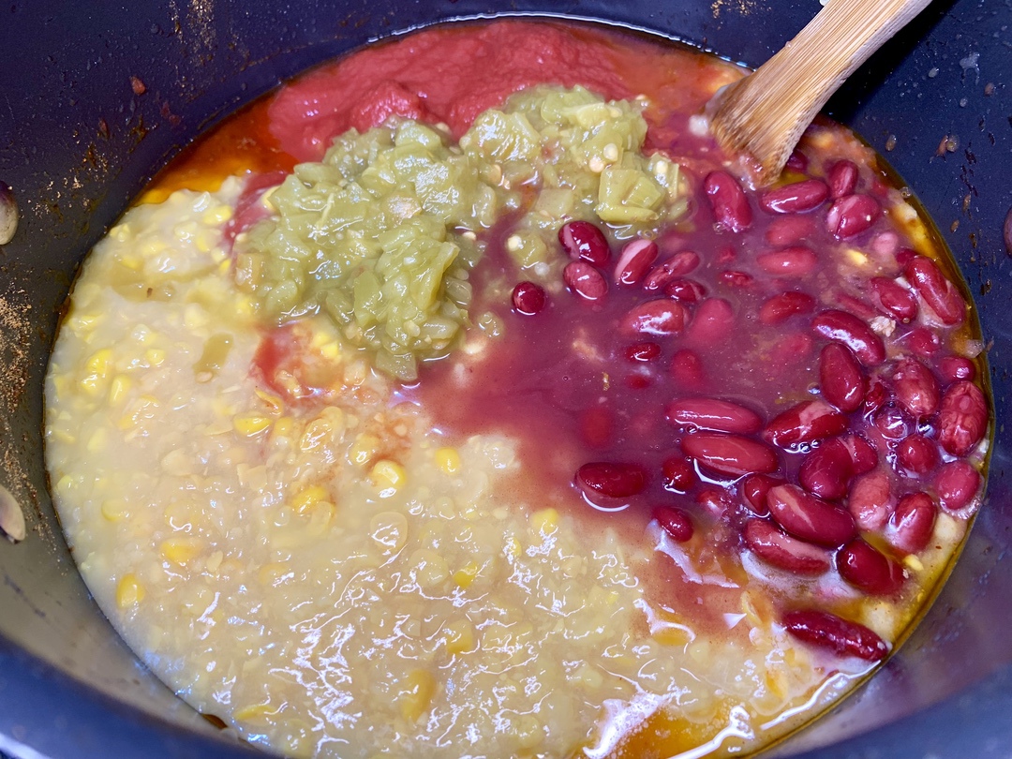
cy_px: 380
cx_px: 506
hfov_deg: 67.3
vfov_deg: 53.1
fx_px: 760
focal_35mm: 26
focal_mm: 4.25
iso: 40
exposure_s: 1/120
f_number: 1.8
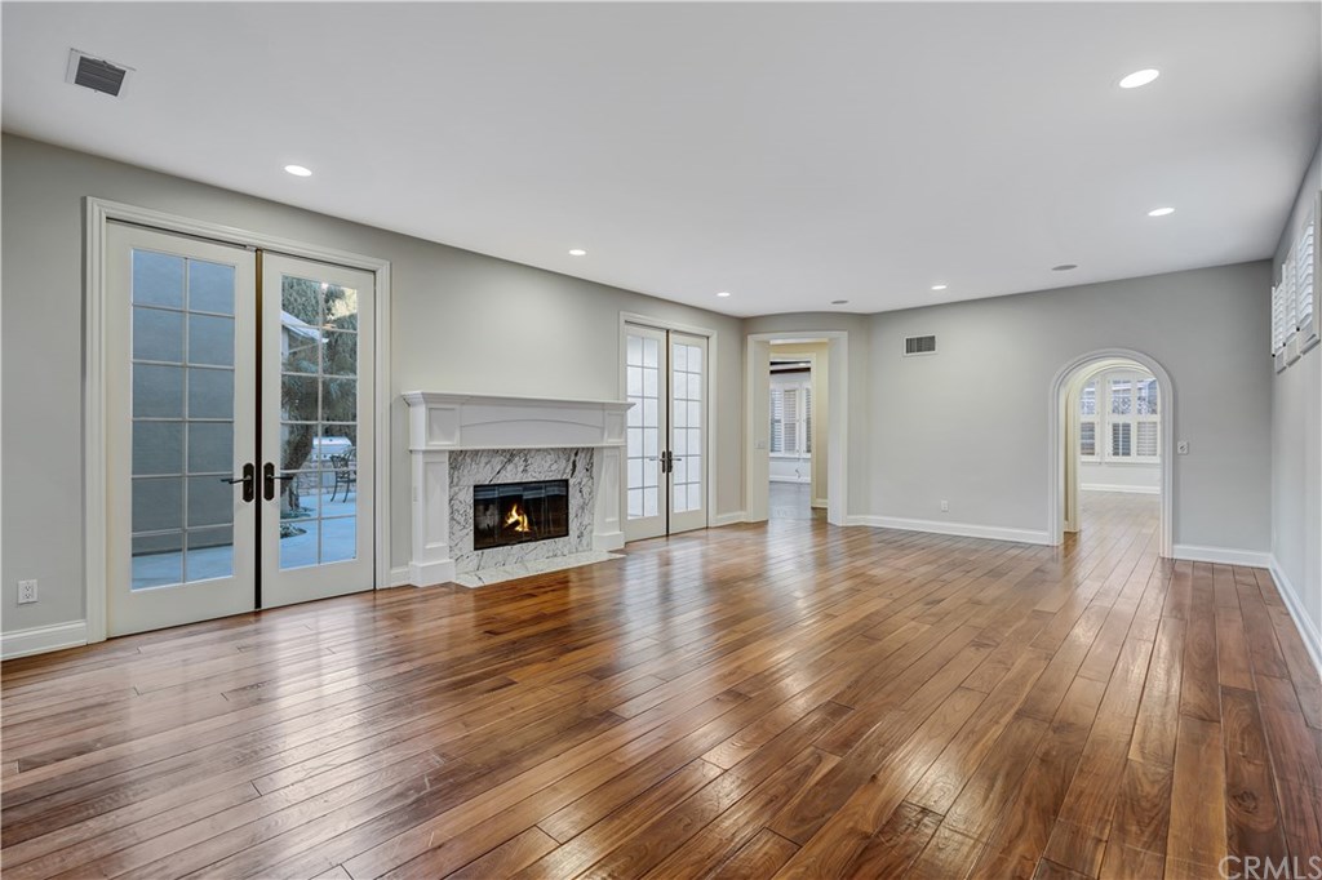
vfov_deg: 73.7
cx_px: 661
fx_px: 587
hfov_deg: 96.8
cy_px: 440
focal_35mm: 16
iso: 100
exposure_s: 1/10
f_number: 4
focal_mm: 16
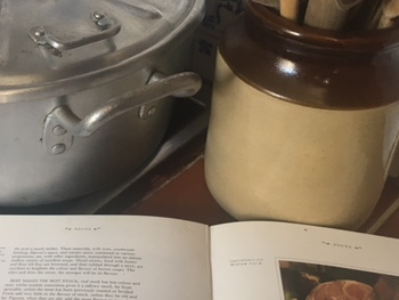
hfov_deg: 35.1
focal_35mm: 53
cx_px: 82
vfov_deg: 27.3
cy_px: 86
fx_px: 611
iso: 100
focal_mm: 4.15
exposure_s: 1/33
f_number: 2.2
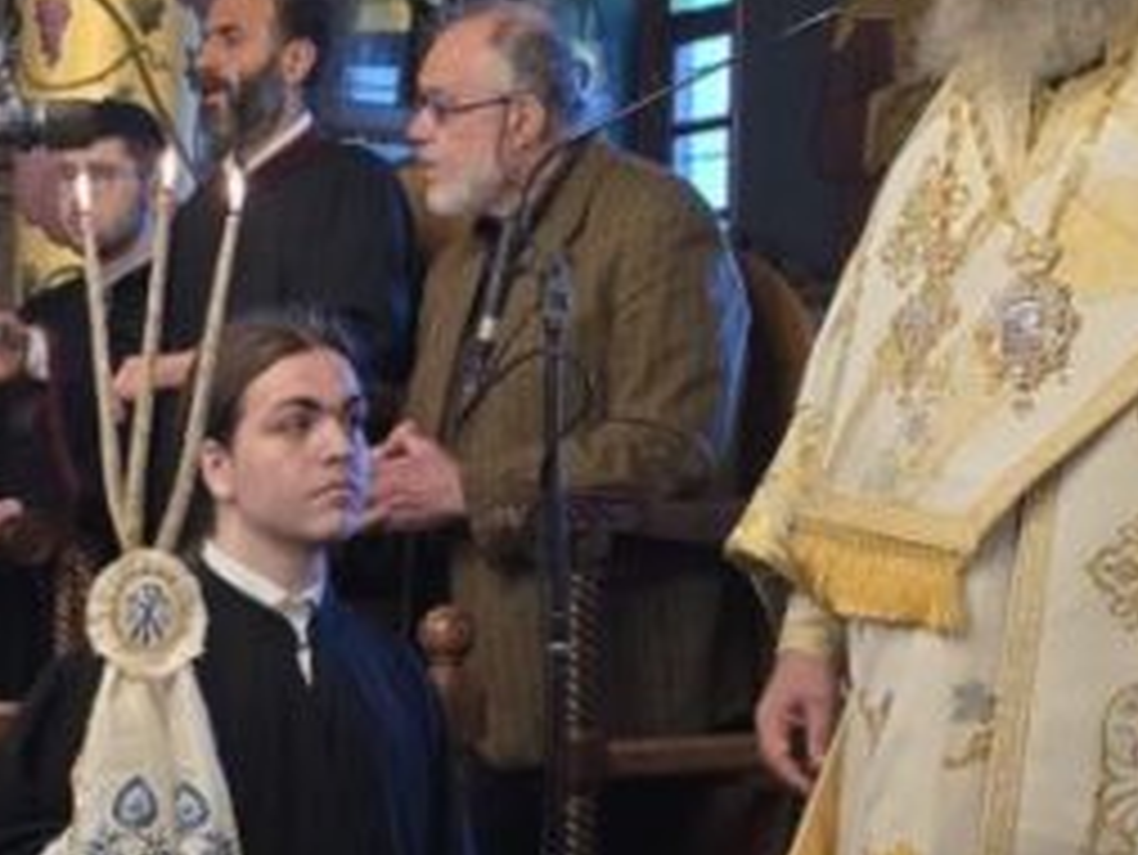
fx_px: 3059
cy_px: 756
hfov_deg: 20.5
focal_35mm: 93
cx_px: 31
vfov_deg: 15.7
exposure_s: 1/100
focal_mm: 6.3
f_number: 1.7
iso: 200
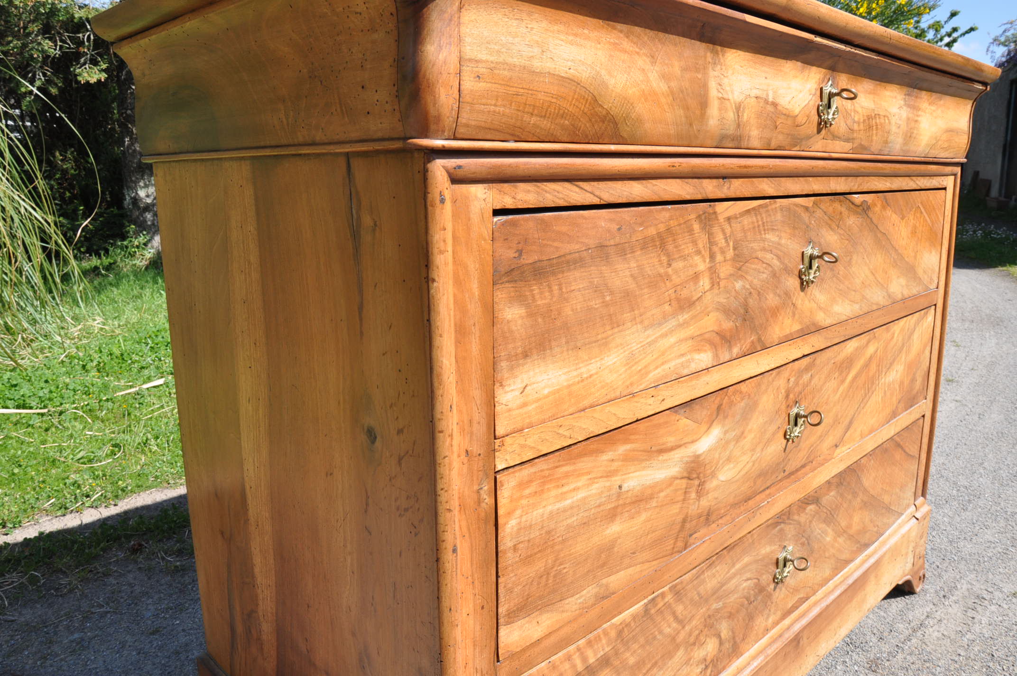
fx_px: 762
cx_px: 508
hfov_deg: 67.4
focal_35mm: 27
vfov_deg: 47.8
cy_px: 338
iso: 320
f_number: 13
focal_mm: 18
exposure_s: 1/160
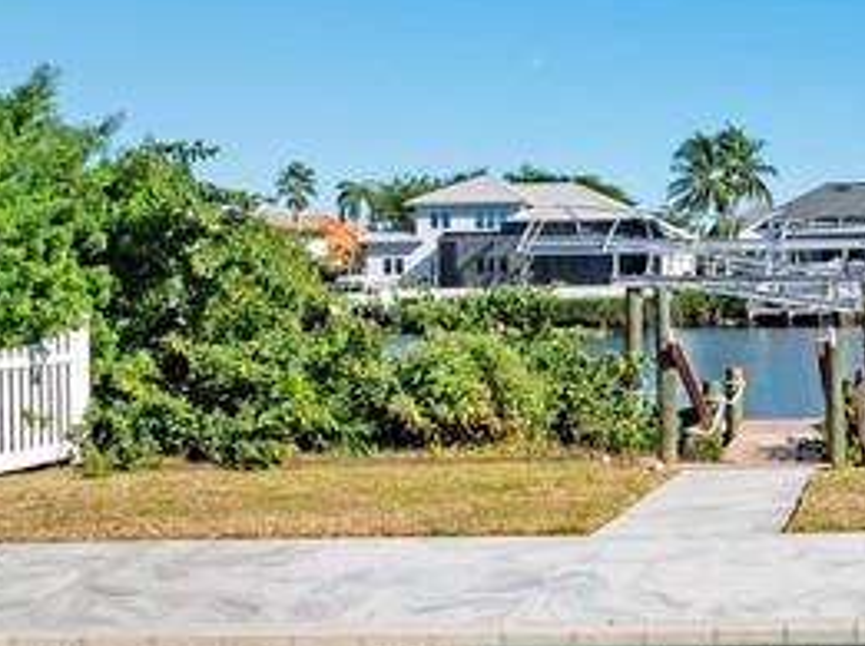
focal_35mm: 55
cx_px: 878
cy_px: 298
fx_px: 1372
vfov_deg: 26.5
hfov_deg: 32.1
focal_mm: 7
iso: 200
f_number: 7.1
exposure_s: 1/250
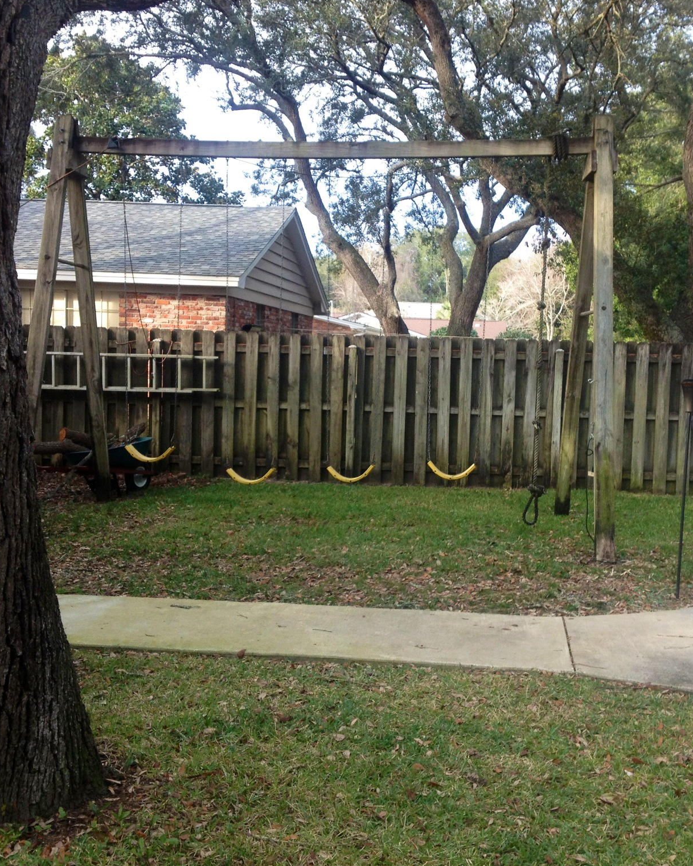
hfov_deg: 32.7
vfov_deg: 40.3
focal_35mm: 46
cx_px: 403
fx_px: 1179
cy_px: 433
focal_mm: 4.28
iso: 64
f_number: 2.4
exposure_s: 1/120
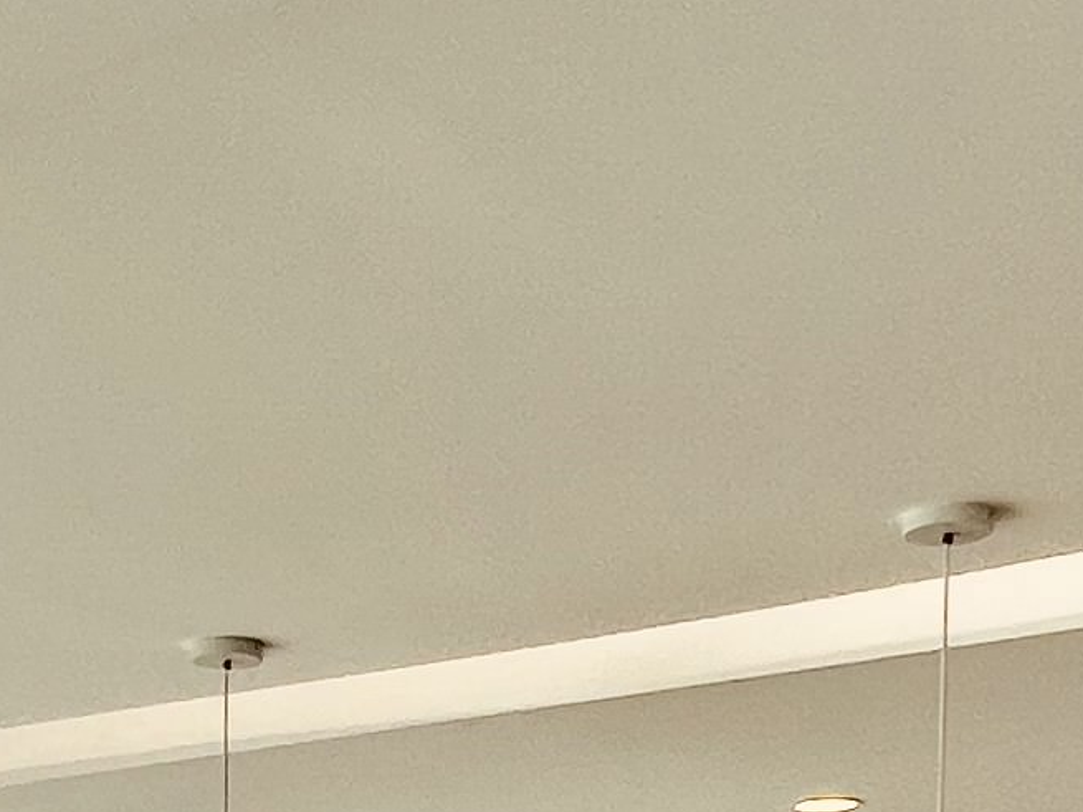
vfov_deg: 15.8
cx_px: 114
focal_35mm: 80
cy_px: 1457
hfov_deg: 23.8
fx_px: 2502
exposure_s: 1/1096
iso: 32
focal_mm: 1.57
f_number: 1.8
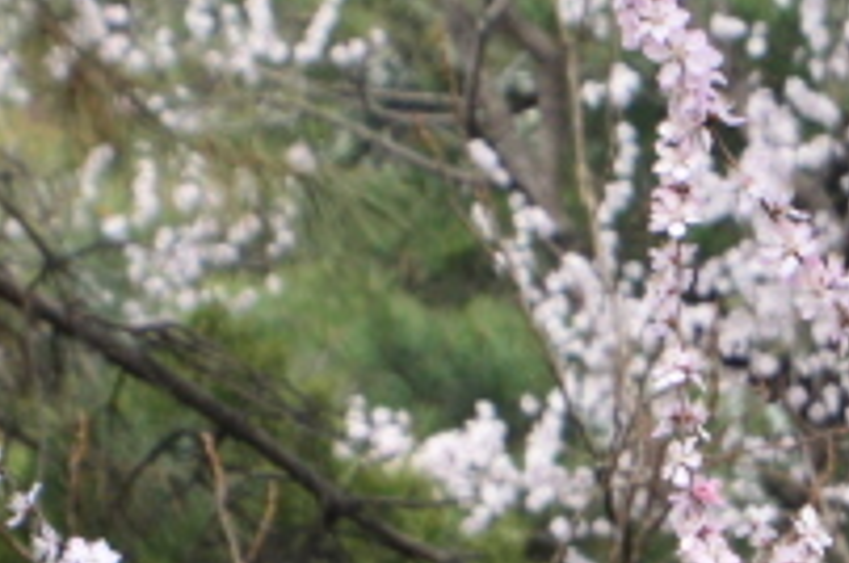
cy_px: 1225
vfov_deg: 2.0
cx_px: 1559
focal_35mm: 685
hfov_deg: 3.0
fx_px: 16129
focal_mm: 90
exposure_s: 1/250
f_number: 11
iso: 560
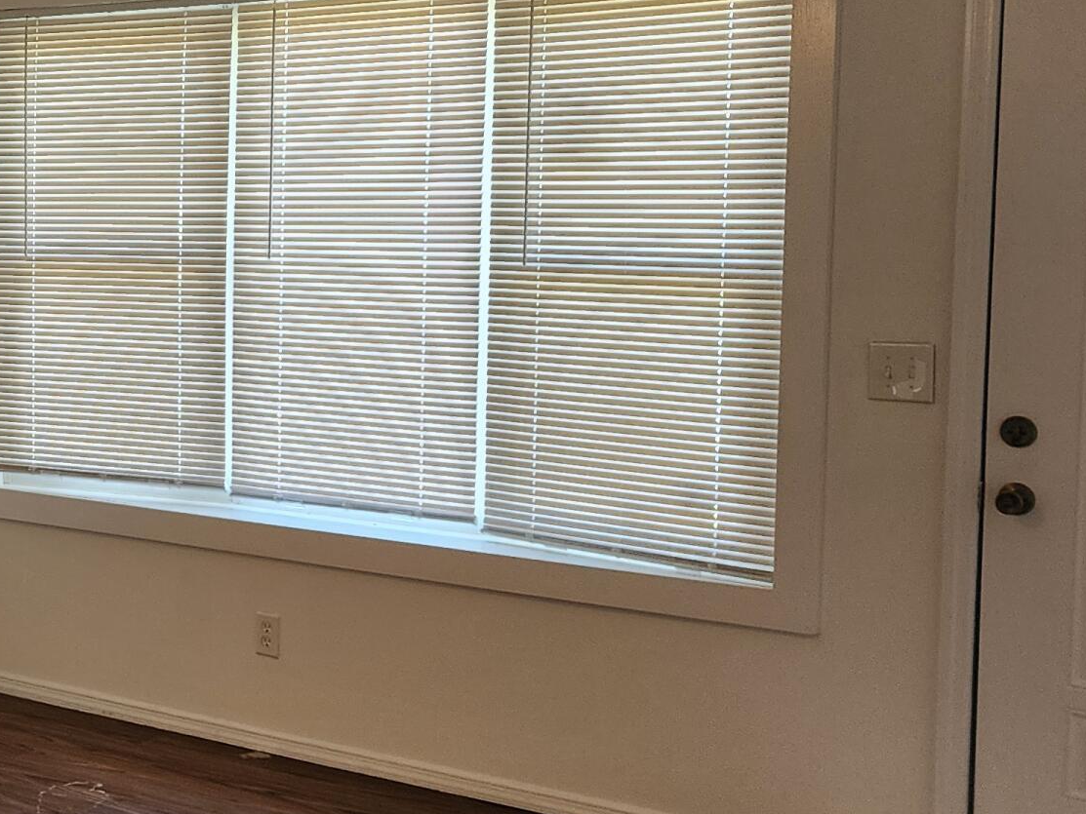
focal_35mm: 62
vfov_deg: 23.6
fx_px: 1945
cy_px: 343
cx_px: -93
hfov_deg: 28.5
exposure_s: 1/120
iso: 160
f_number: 1.8
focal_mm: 6.4
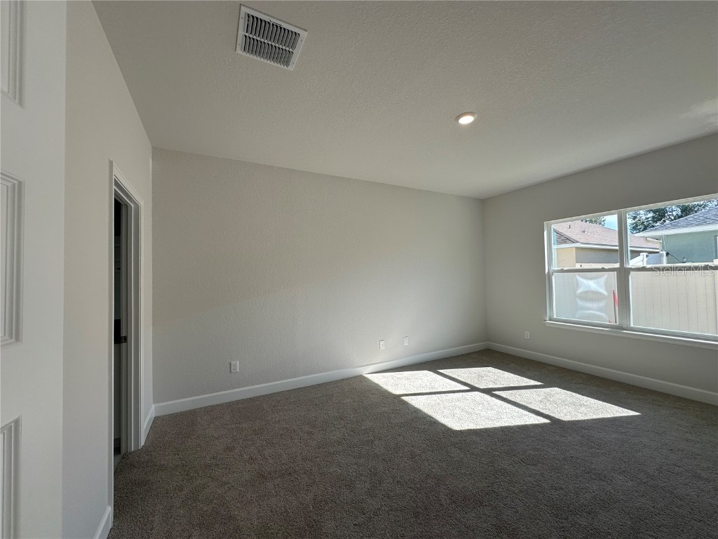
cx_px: 359
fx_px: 290
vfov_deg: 85.7
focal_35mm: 14
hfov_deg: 102.1
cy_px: 270
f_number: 2.2
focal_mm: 2.22
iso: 40
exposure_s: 1/245
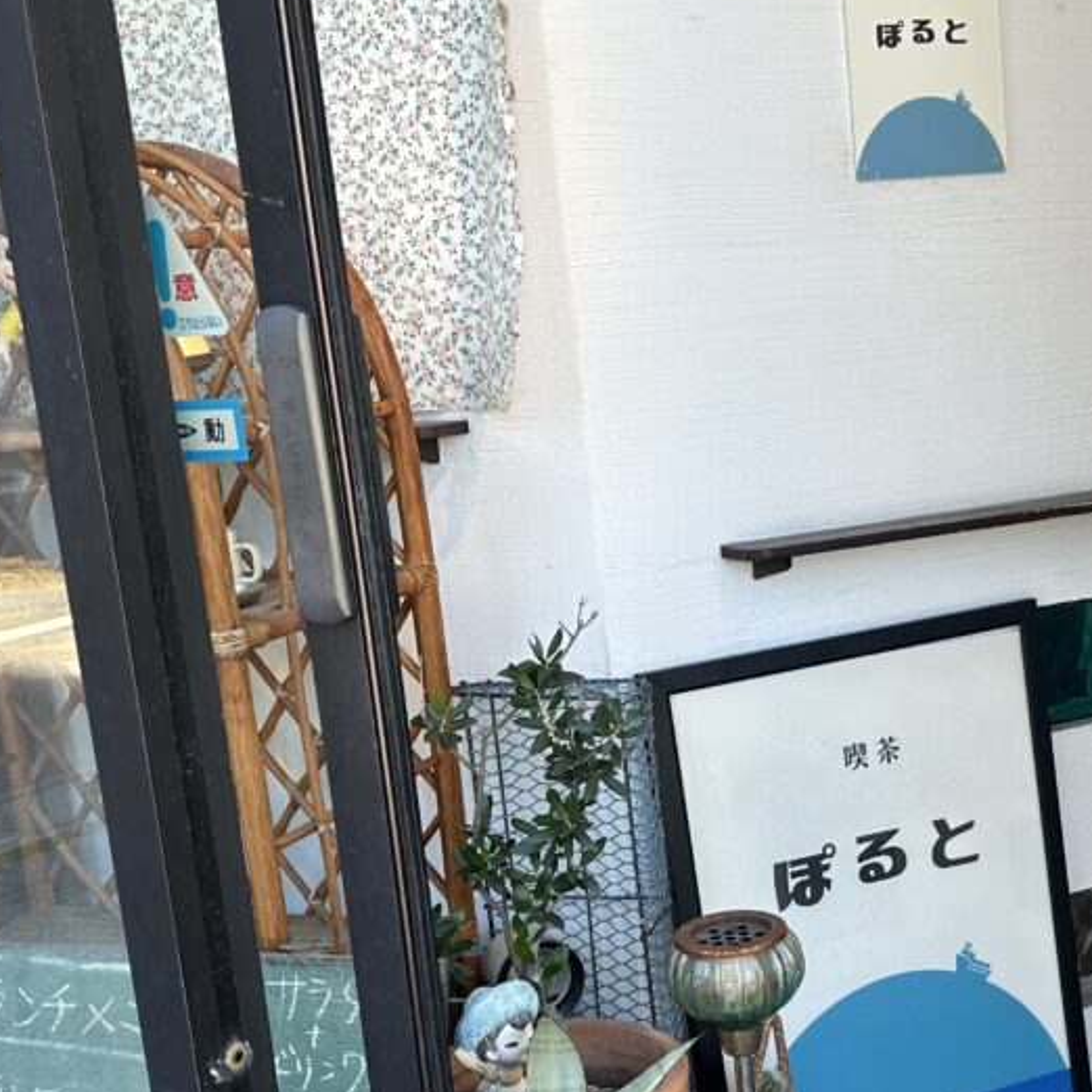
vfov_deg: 32.6
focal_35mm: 52
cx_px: 856
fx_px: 1856
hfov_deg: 32.0
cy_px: 703
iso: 64
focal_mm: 6.86
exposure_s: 1/204
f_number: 1.78
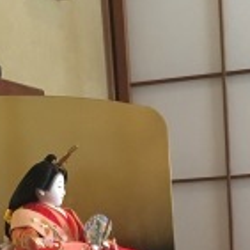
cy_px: 388
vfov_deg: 14.7
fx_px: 891
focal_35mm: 109
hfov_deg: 16.0
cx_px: 158
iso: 200
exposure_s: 1/20
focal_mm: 4.15
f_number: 2.2
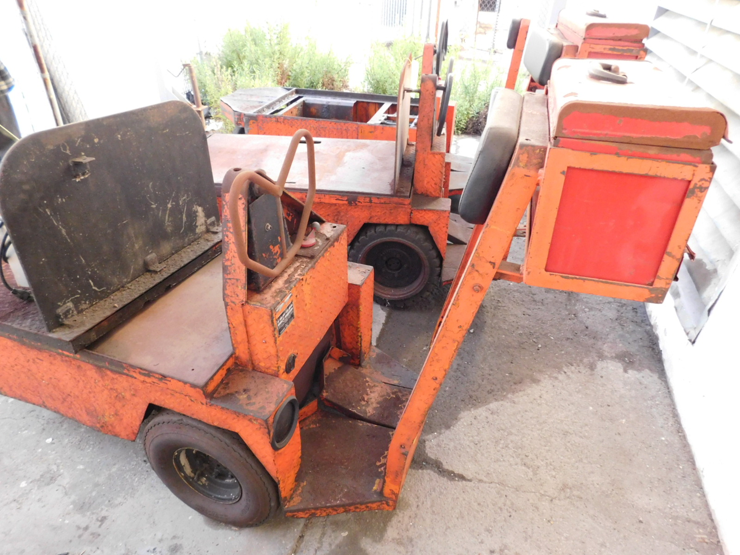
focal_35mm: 23
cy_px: 278
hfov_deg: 73.9
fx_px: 492
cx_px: 370
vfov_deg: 58.9
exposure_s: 1/30
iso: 400
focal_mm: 4
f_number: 3
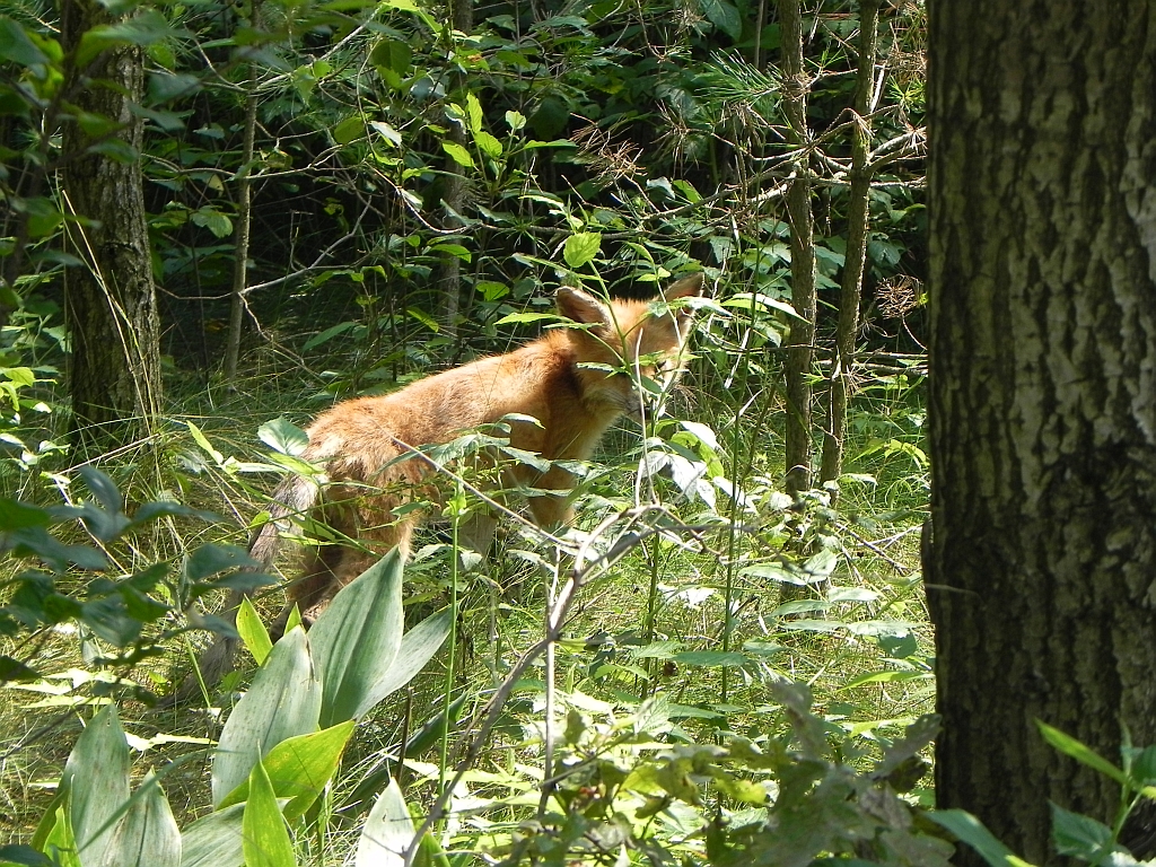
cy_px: 434
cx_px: 578
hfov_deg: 9.3
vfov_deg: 7.0
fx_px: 7080
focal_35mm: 212
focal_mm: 37.7
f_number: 5
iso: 160
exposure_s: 1/217
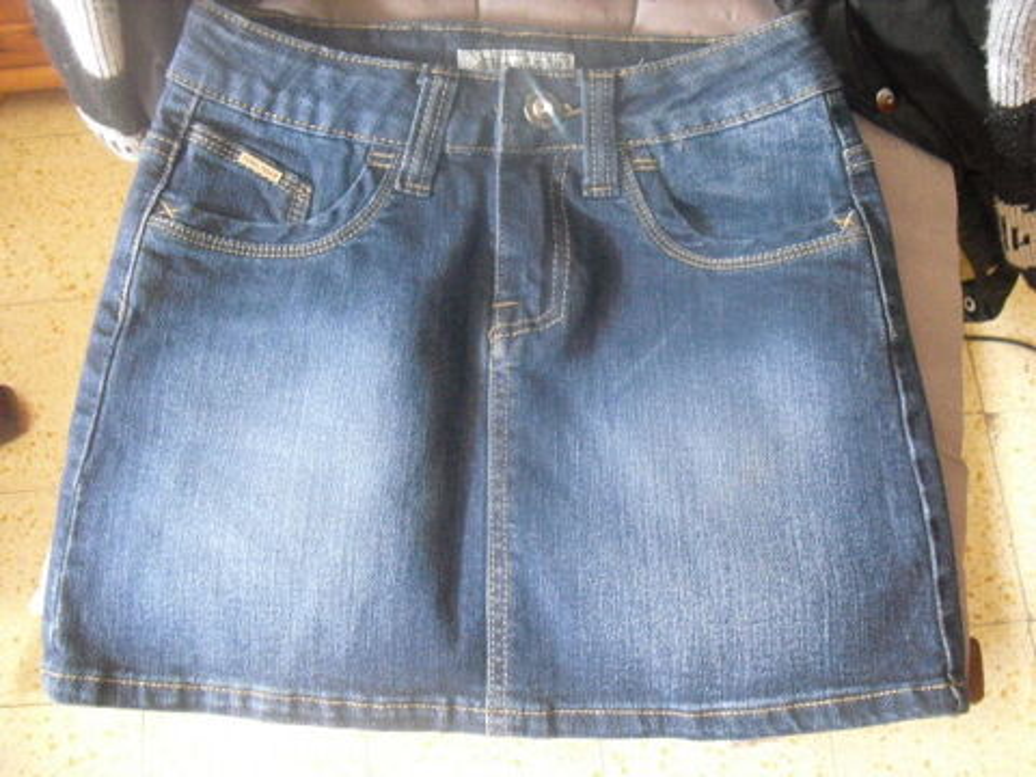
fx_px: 1077
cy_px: 388
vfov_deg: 39.7
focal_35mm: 36
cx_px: 518
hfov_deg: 51.4
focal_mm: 6.3
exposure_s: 1/25
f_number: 3.1
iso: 800
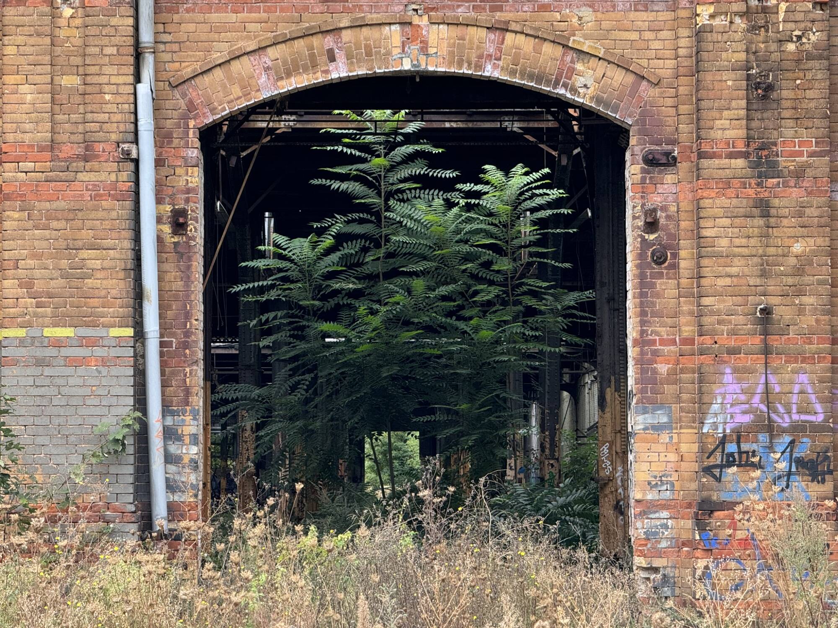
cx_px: 419
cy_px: 314
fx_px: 2905
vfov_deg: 12.3
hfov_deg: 16.4
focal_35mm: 120
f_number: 2.8
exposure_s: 1/99
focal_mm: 15.66
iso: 125
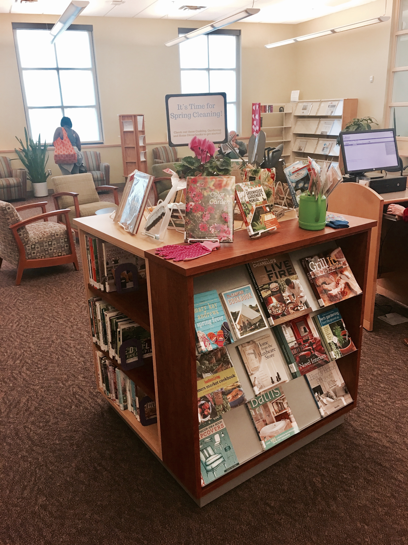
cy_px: 272
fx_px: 456
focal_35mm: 29
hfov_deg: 48.2
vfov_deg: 61.7
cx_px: 204
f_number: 2.2
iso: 80
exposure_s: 1/30
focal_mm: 4.15
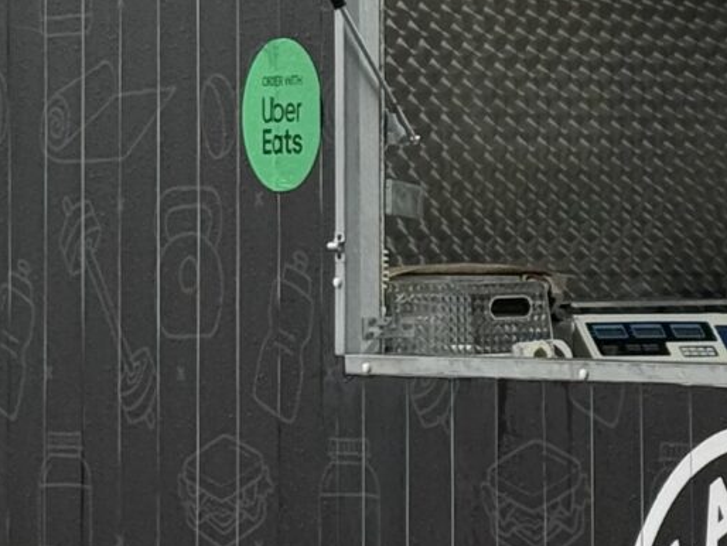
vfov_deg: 6.2
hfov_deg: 8.0
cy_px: 236
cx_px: 1331
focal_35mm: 239
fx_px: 5022
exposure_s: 1/190
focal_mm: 6.76
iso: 100
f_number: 1.78
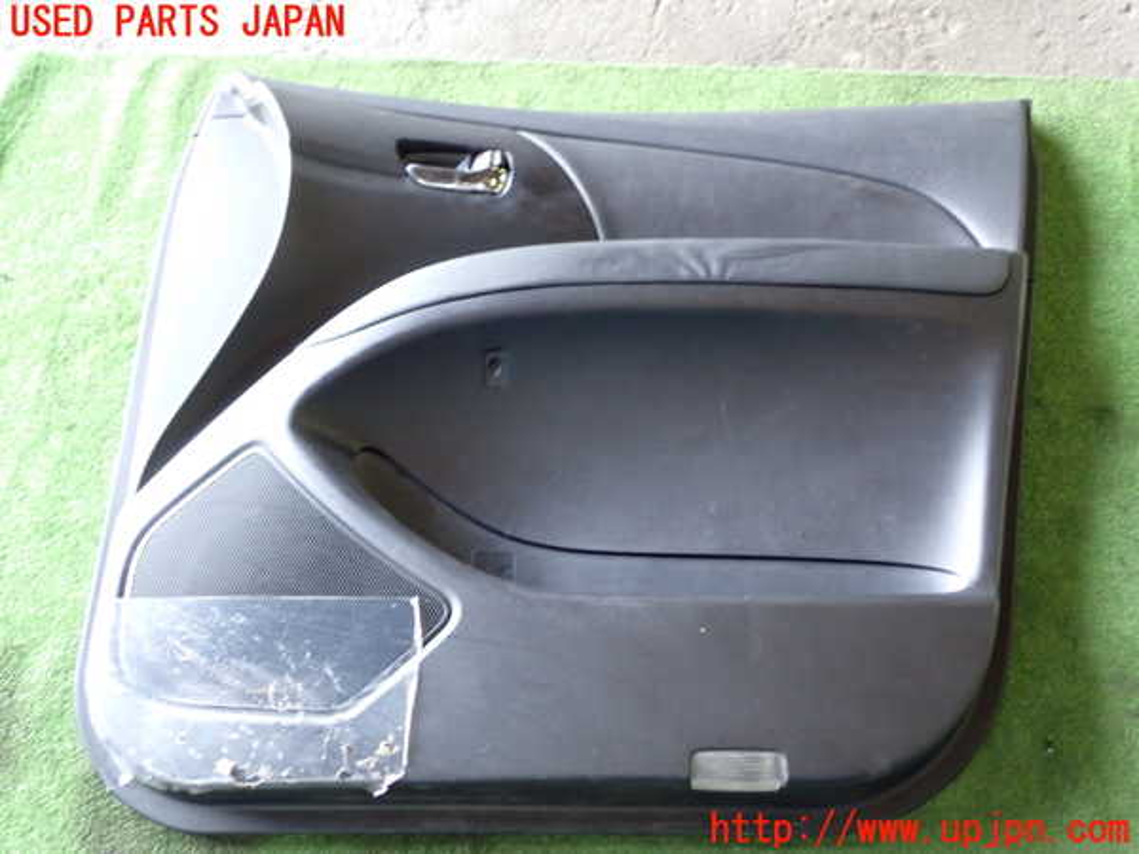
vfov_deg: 37.7
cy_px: 427
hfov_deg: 49.0
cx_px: 570
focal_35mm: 38
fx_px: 1250
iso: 640
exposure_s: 1/40
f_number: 2.7
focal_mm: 6.83
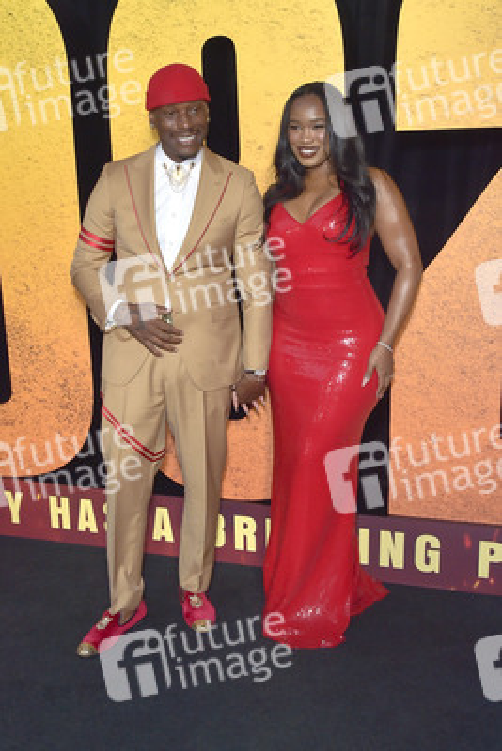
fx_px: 585
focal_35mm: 28
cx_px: 251
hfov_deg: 46.4
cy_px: 376
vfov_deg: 65.5
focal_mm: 28
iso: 640
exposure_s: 1/250
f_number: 6.3
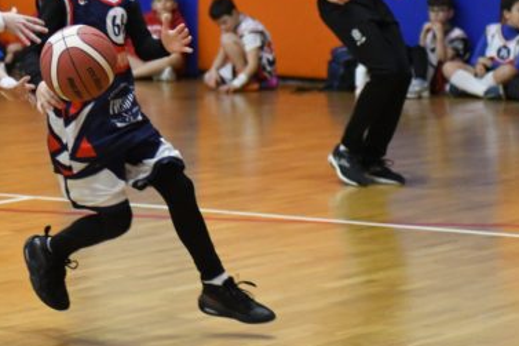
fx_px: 2795
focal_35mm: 194
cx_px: 102
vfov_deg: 7.1
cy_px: 58
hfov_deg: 10.6
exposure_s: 1/400
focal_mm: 70
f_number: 4
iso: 8000
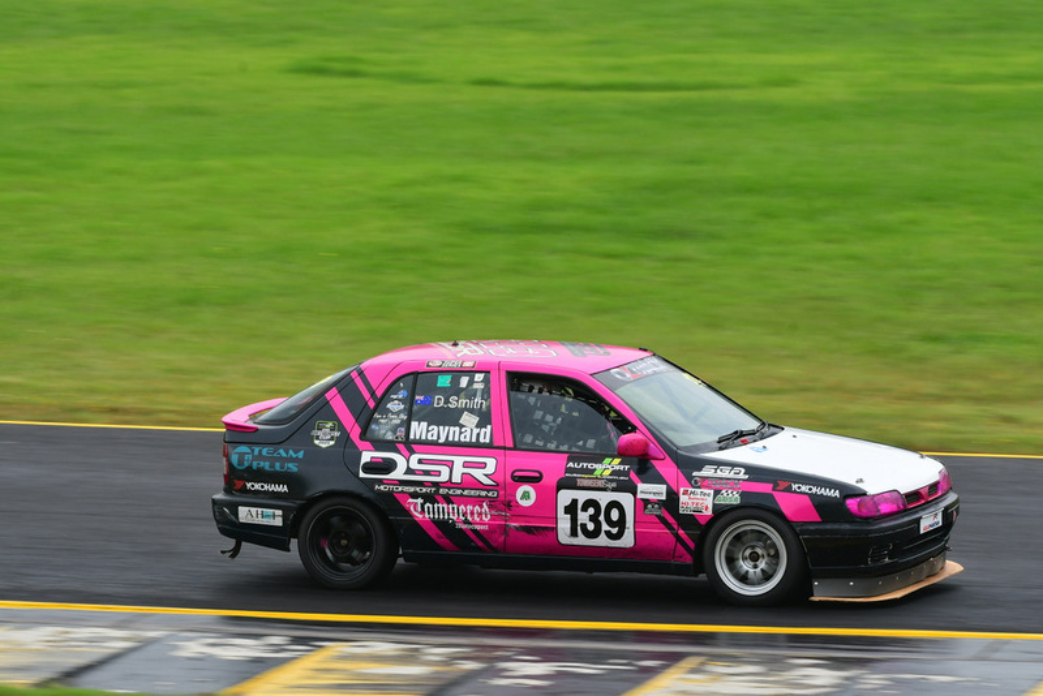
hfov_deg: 6.9
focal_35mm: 300
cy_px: 348
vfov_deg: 4.6
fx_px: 8694
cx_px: 522
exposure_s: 1/250
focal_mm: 200
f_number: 11
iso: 400
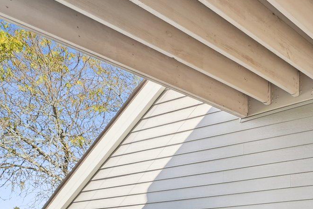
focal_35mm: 43
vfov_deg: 27.3
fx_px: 374
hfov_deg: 36.0
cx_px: 370
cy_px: 254
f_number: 9
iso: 320
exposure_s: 1/30
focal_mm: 14
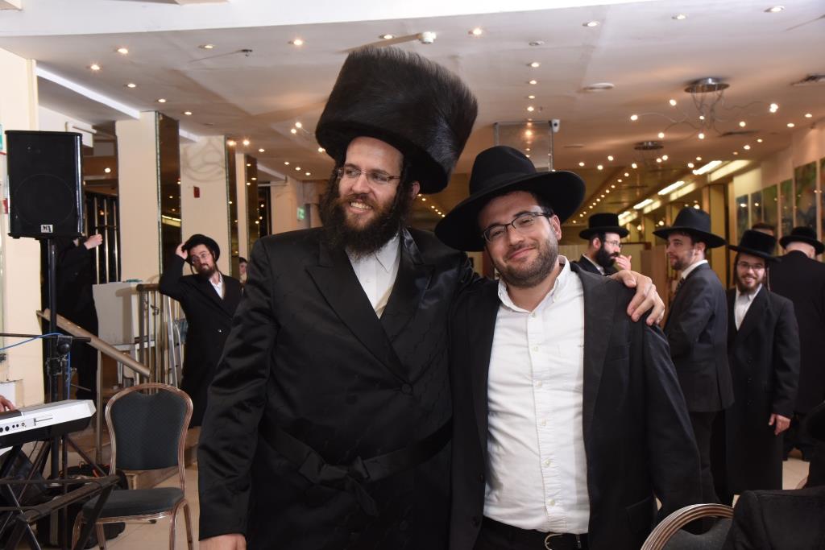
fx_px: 871
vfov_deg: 35.1
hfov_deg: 50.7
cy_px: 275
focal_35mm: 38
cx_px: 412
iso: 800
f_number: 8
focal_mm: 38
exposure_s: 1/100
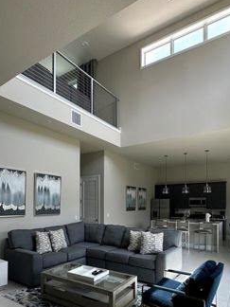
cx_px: 121
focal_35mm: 23
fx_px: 204
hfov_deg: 58.9
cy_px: 202
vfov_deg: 72.0
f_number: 2.2
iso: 50
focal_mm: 2.22
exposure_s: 1/120
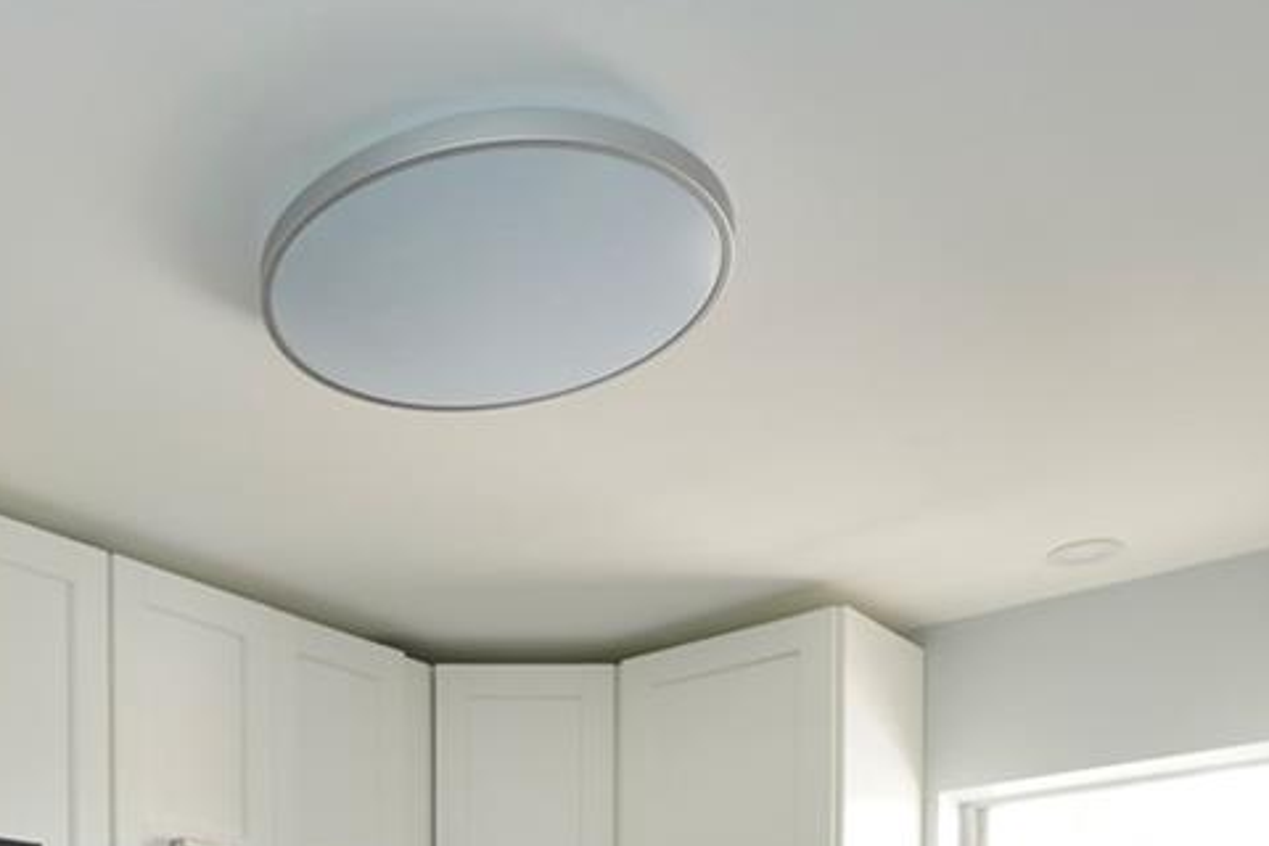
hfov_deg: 46.1
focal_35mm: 40
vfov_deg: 27.1
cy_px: 1142
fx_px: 1410
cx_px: 264
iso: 500
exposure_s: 1/60
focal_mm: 12
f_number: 4
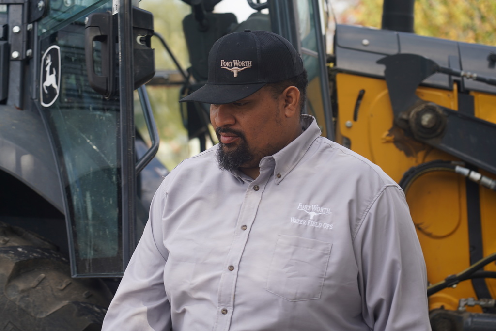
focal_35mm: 105
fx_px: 1447
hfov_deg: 19.5
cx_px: 248
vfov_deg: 13.0
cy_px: 166
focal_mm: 105
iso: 100
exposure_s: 1/200
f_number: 4.5
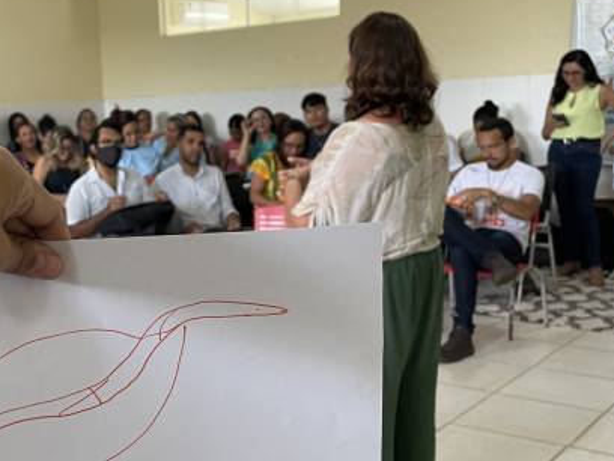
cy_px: 286
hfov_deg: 36.3
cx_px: 131
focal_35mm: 51
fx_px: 905
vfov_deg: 28.5
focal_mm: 4.2
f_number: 1.6
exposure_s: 1/60
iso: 160
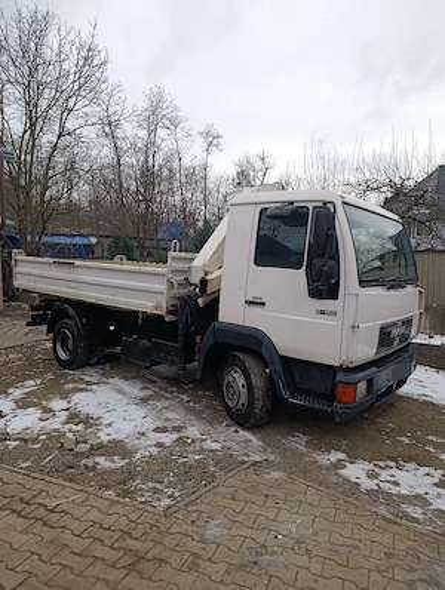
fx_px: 393
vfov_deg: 73.8
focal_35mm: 23
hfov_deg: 59.0
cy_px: 295
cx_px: 222
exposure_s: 1/182
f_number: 1.65
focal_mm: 6.11
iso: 50
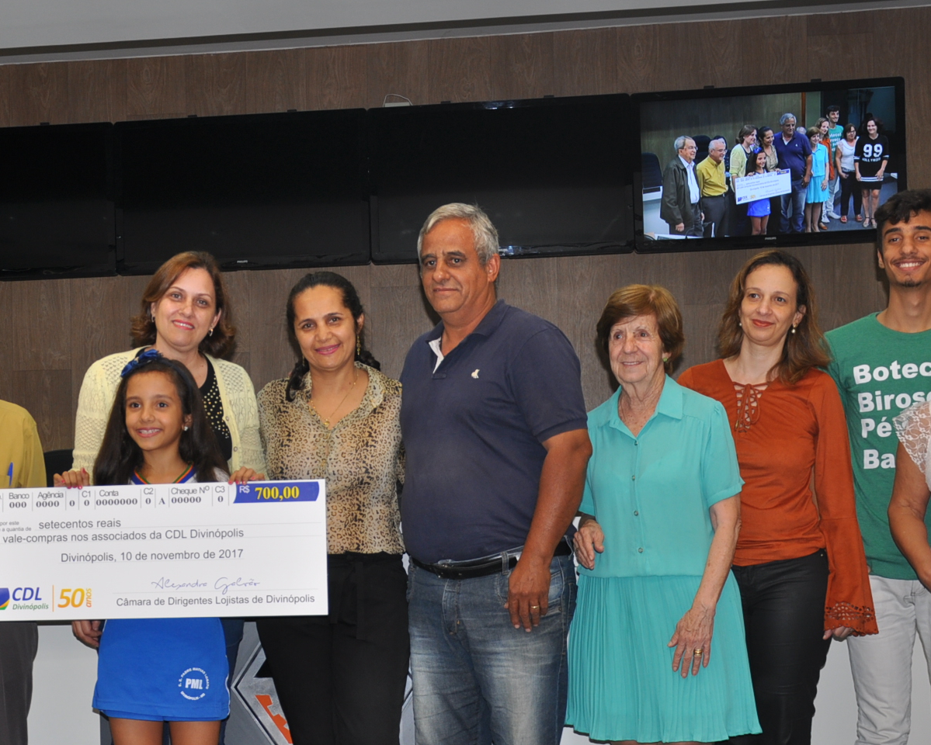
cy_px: 470
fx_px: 1732
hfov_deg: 29.9
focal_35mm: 63
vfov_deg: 24.2
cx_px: 303
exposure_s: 1/60
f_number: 4
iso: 200
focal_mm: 25
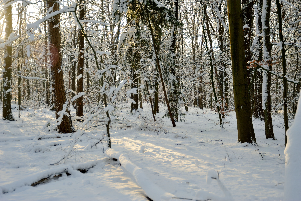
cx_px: 150
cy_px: 100
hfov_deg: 39.6
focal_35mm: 50
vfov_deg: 27.0
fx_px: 418
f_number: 4.8
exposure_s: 1/200
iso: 200
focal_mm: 50
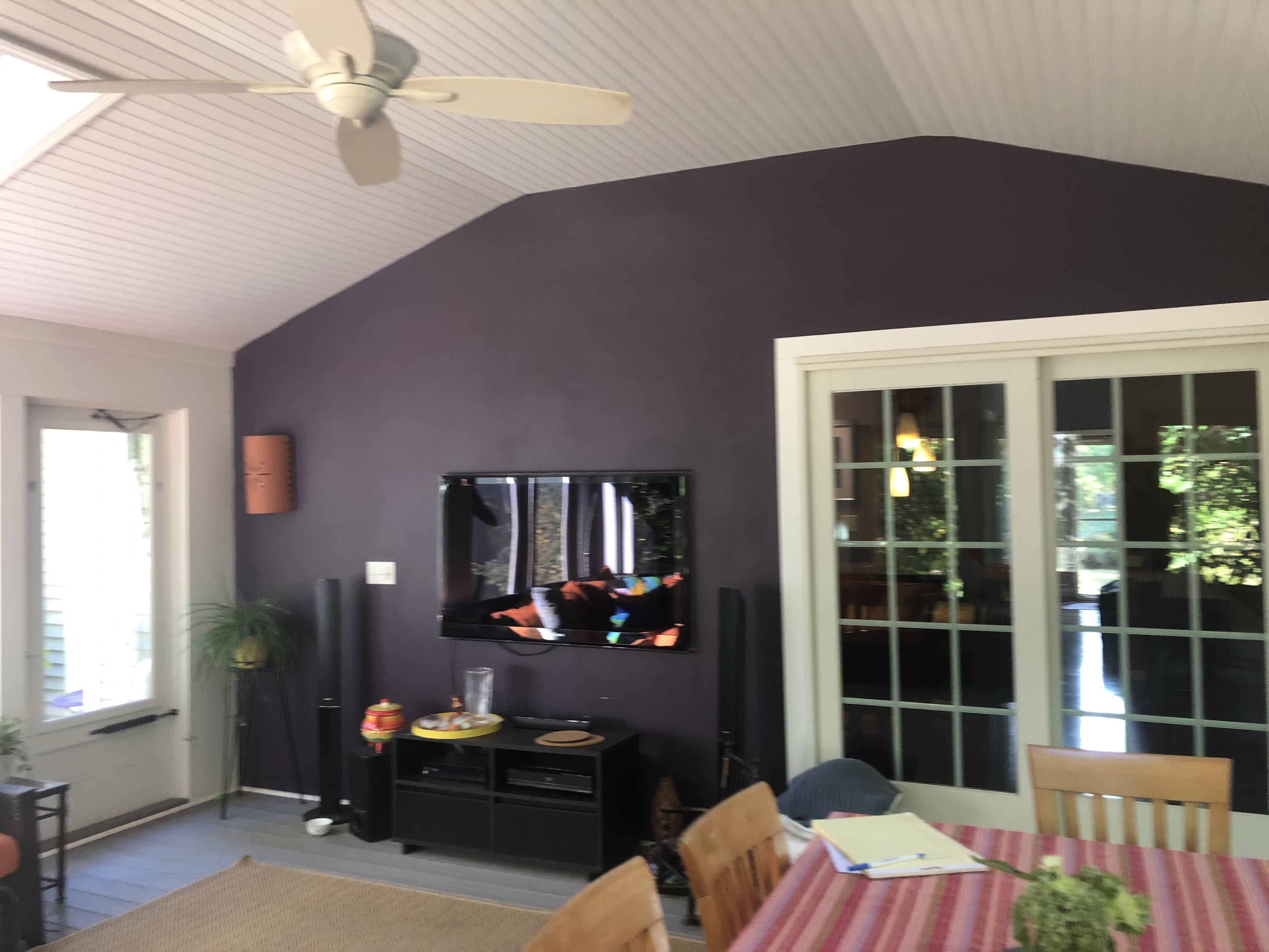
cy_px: 476
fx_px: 1026
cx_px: 634
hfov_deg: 63.4
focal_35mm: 28
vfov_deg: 49.7
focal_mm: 3.99
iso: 40
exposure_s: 1/17
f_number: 1.8
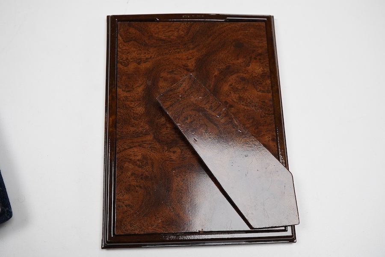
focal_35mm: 45
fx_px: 481
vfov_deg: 29.9
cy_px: 128
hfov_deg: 43.6
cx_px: 192
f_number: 9
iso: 800
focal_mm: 30
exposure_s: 1/125
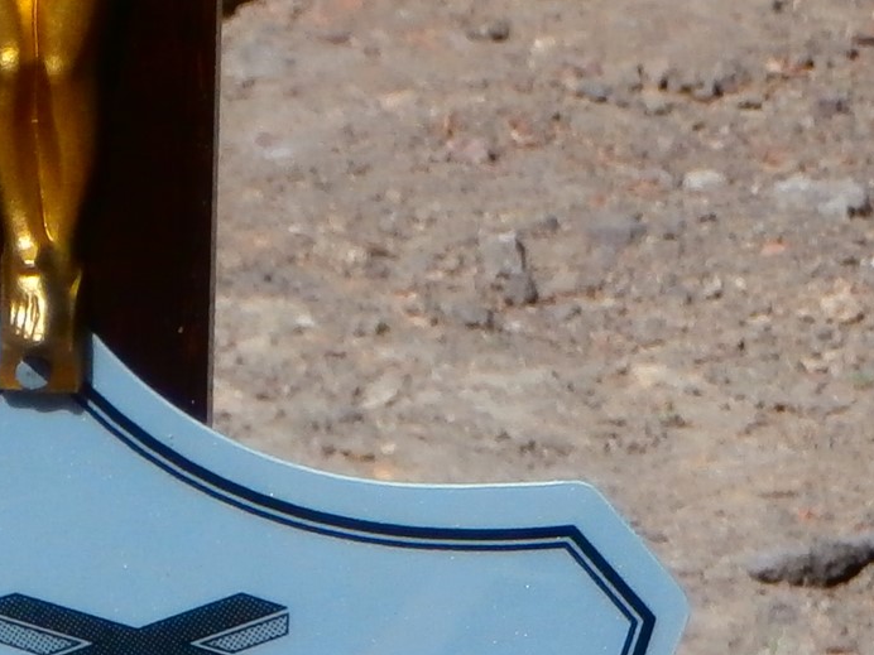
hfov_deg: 5.3
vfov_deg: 4.0
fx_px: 9392
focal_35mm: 372
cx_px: 63
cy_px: 1124
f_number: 5
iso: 100
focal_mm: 15.16
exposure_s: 1/800
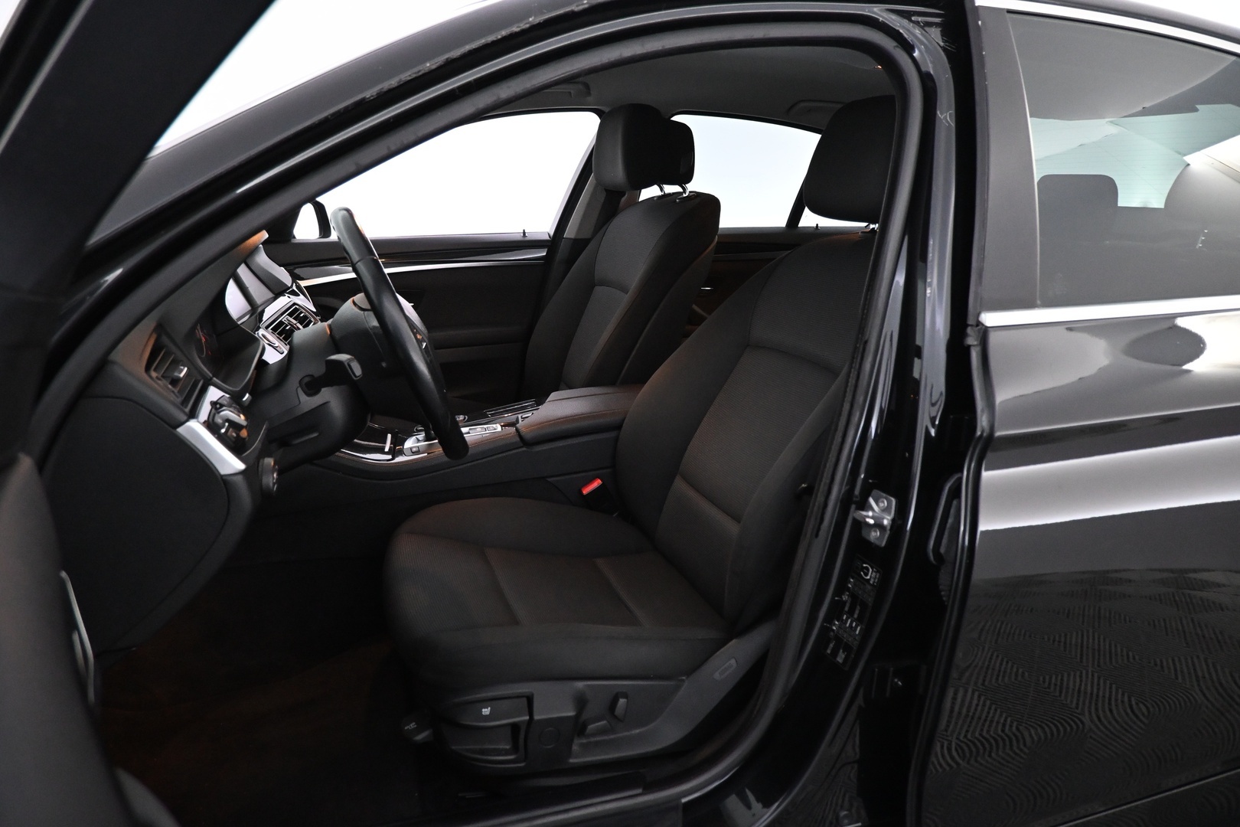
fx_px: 827
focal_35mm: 24
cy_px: 414
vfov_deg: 53.1
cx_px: 620
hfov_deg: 73.7
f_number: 3.5
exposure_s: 1/60
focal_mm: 16
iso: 3200
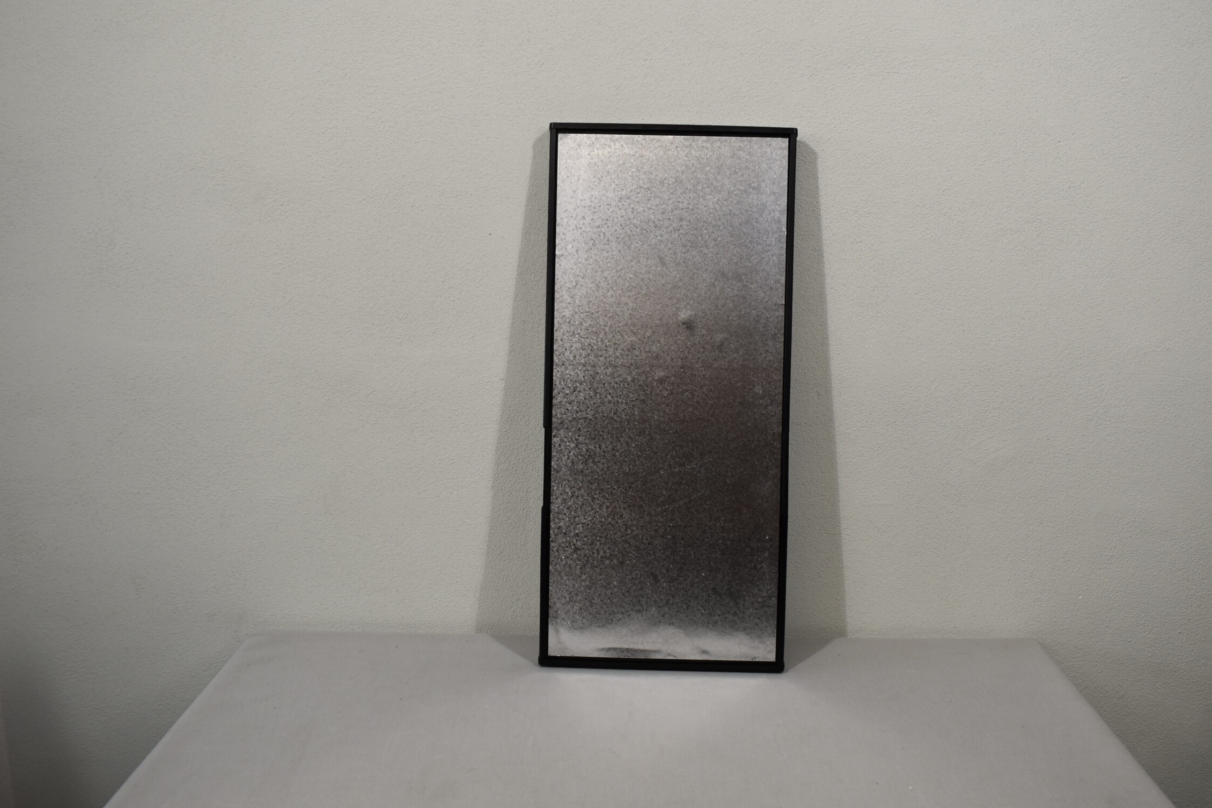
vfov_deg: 38.9
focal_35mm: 34
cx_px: 675
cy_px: 397
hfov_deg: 55.7
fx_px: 1145
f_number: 5.6
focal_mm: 20
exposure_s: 1/125
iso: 250
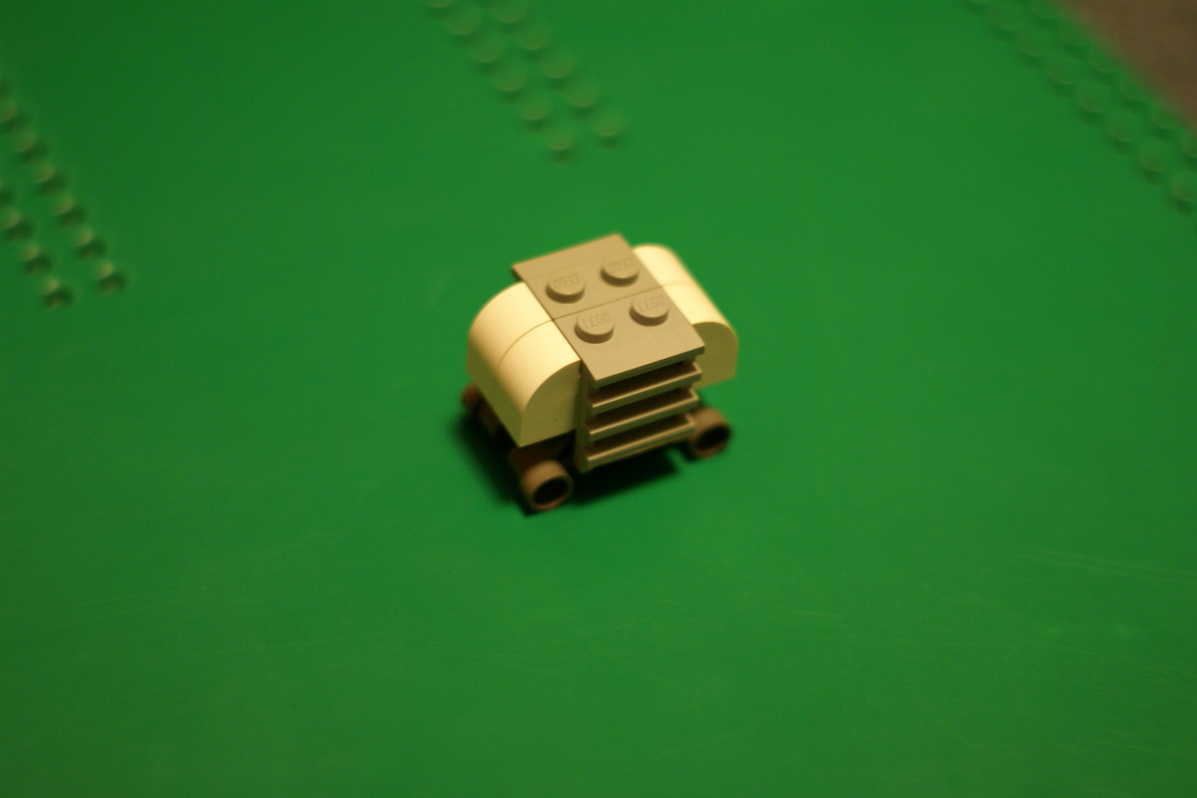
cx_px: 598
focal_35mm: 75
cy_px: 399
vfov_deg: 18.2
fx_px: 2494
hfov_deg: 27.0
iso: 400
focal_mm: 50
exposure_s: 1/20
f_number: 2
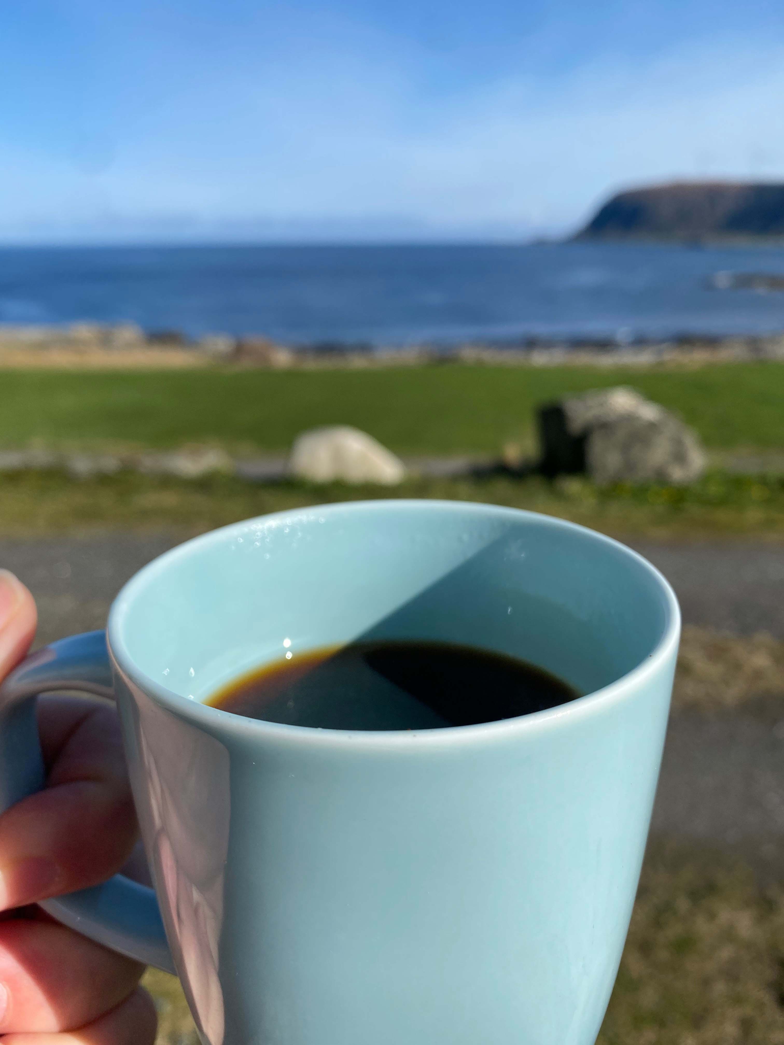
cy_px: 522
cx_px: 392
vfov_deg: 67.3
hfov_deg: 53.1
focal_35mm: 26
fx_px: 785
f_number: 1.8
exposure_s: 1/3731
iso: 32
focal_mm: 4.25
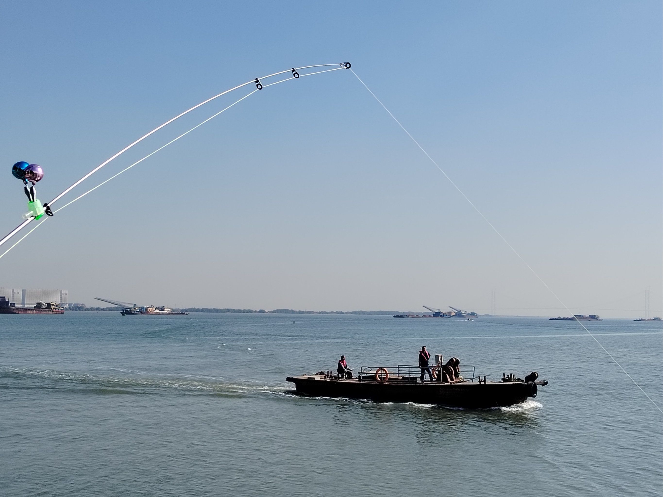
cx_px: 332
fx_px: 977
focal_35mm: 51
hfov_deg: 37.5
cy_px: 248
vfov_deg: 28.6
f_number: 1.8
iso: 100
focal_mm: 4.25
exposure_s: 1/2500
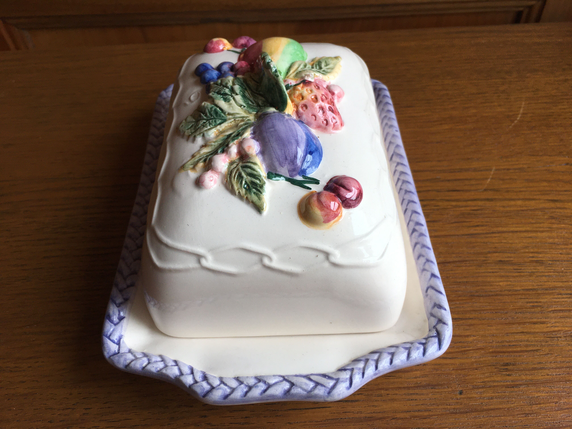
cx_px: 286
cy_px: 214
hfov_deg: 61.7
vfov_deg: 48.2
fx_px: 479
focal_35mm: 29
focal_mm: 4.15
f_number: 2.2
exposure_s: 1/100
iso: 32
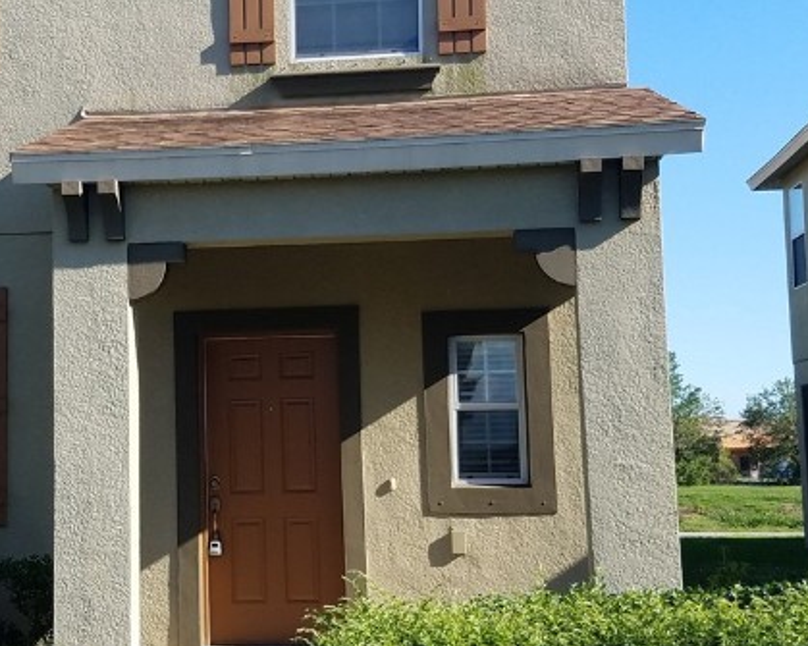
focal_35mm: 62
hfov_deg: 30.1
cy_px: 274
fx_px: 1482
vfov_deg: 24.6
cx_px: 216
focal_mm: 4.2
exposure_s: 1/1480
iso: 50
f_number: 1.7
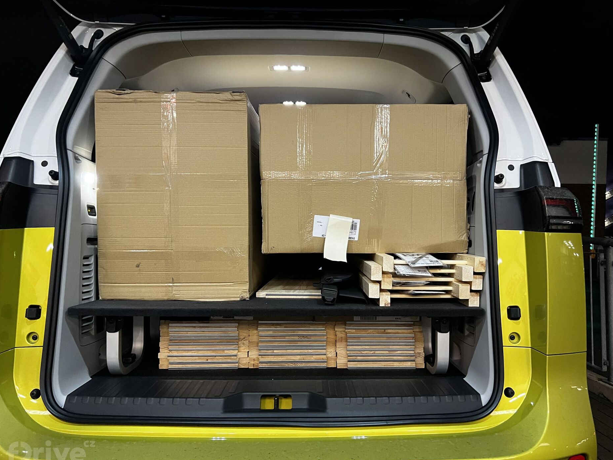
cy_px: 235
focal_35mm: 27
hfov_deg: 65.3
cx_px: 317
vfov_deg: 51.4
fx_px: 478
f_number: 1.5
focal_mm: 5.7
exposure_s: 1/50
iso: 500
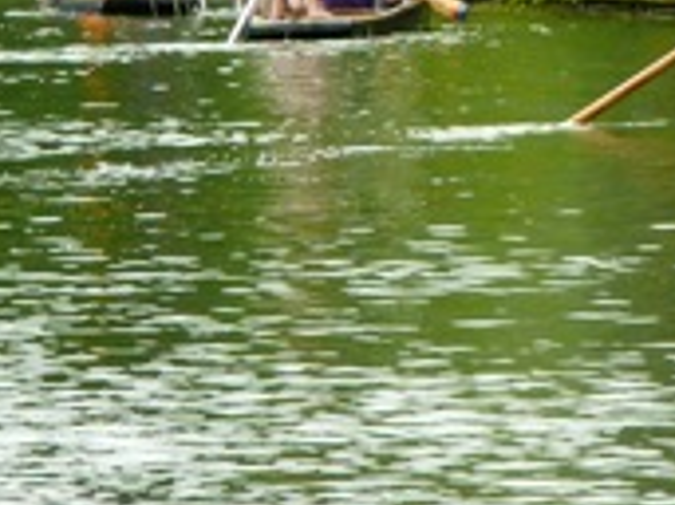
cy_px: -103
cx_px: 521
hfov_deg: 3.8
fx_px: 10230
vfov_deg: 2.8
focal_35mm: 525
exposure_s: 1/100
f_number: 4.1
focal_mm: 30.3
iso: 80
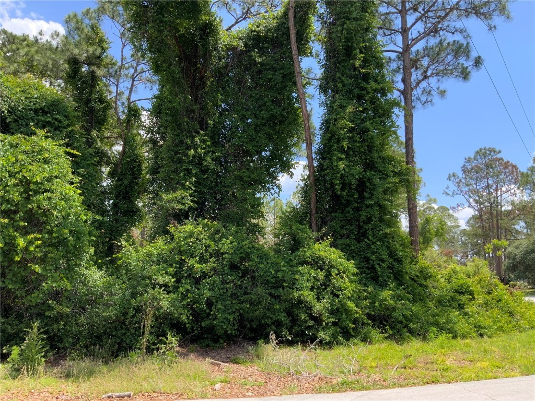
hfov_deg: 61.7
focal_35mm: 29
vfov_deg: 48.2
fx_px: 448
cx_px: 268
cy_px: 200
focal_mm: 3
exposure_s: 1/650
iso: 16
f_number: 1.8
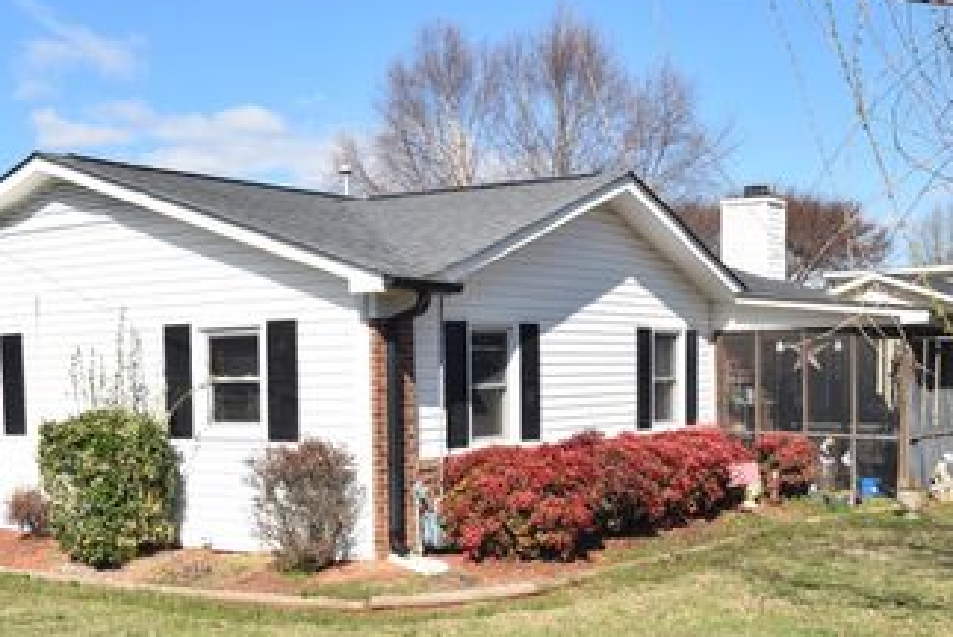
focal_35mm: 49
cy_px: 451
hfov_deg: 40.4
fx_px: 1292
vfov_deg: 27.4
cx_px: 395
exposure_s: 1/200
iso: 100
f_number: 11
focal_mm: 21
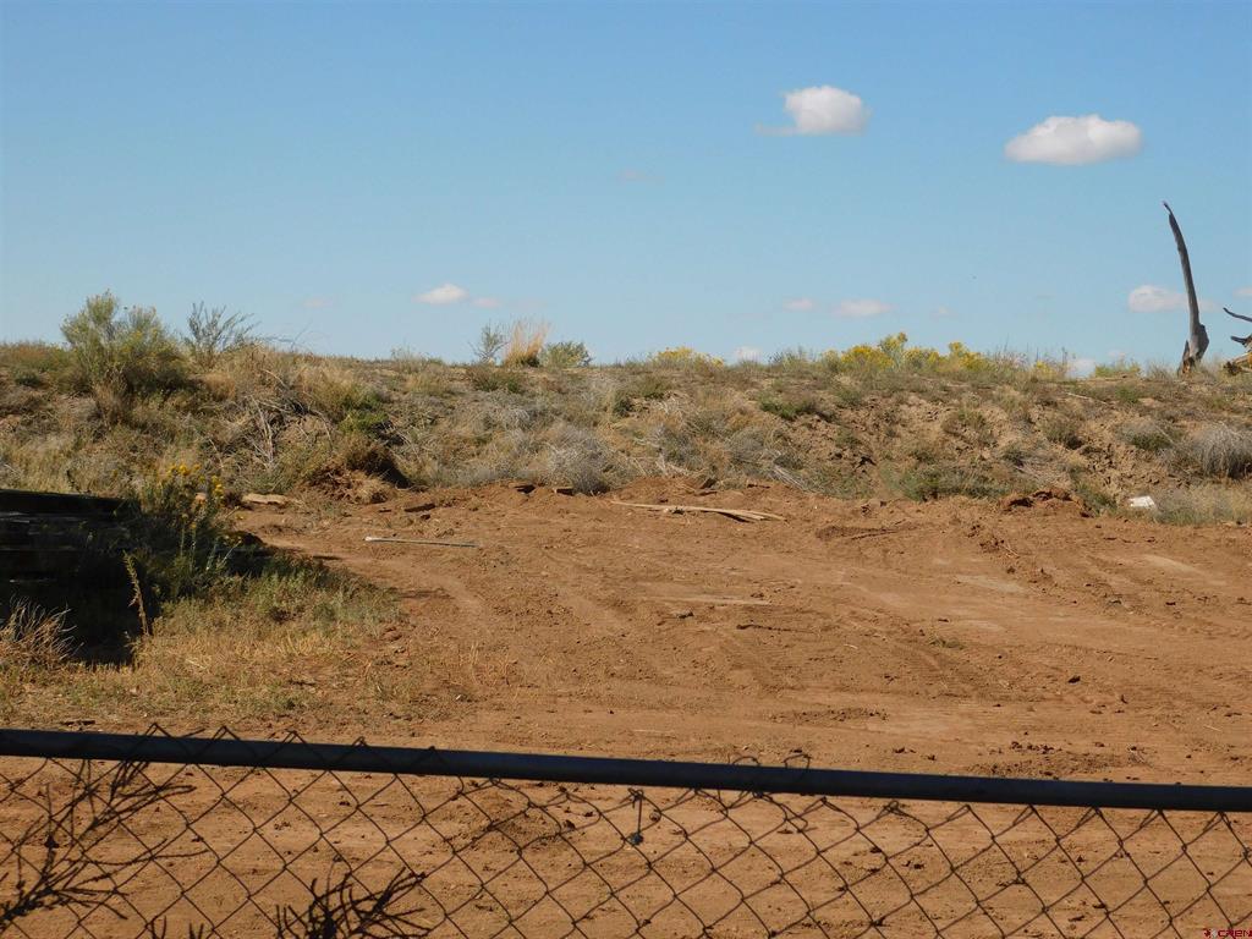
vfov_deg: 16.2
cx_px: 626
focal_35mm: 91
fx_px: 3291
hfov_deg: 21.5
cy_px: 470
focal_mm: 16.1
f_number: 4.5
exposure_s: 1/1000
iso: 125
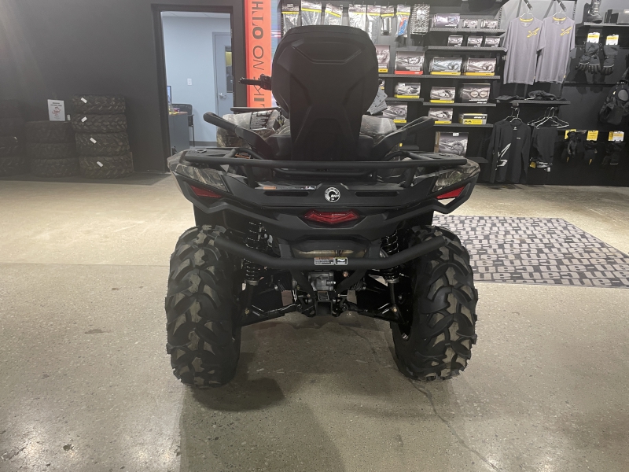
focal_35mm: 26
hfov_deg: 67.3
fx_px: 472
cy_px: 236
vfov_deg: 53.1
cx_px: 314
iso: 125
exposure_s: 1/60
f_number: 1.6
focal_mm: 4.2
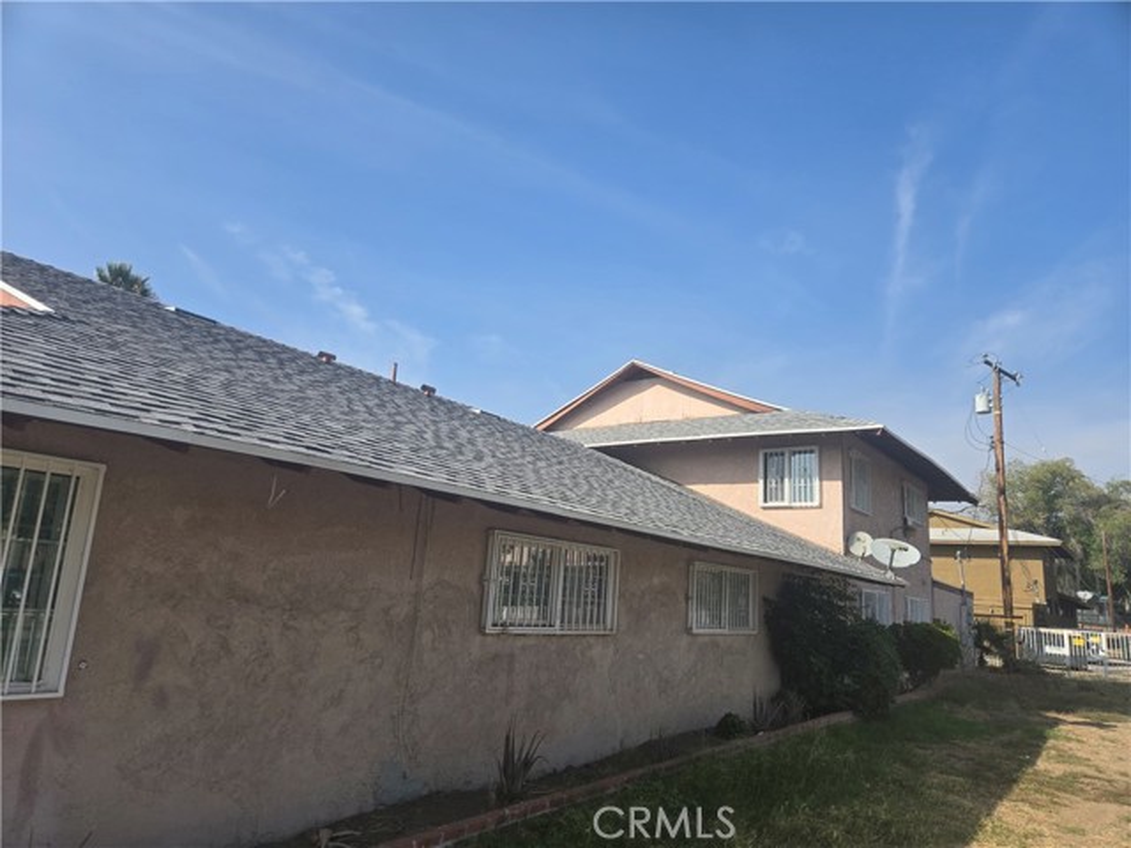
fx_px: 751
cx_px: 566
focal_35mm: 23
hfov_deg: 73.9
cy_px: 424
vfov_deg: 58.9
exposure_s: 1/1542
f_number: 1.8
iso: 25
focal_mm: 5.4
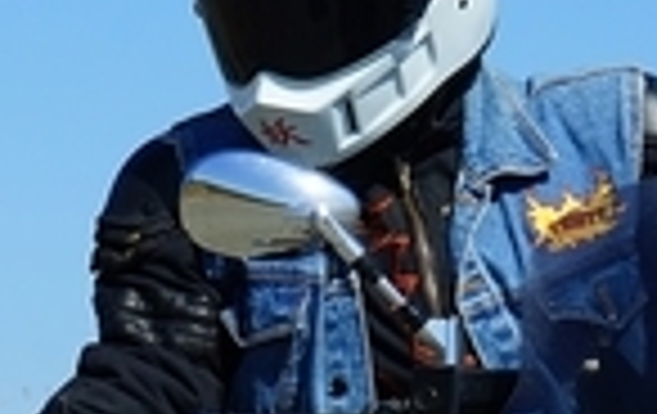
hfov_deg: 5.8
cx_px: 76
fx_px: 6497
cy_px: 720
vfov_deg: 3.6
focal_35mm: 362
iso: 100
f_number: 11
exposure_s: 1/200
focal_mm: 65
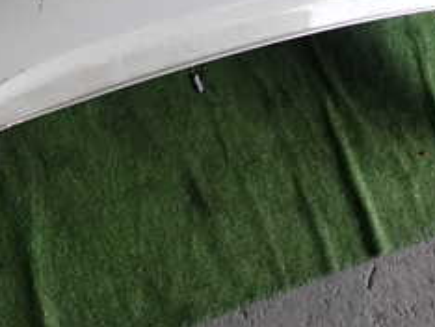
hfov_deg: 28.9
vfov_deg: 23.0
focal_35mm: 64
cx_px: 37
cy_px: 154
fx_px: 805
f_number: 5.6
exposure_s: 1/30
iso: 100
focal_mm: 4.5
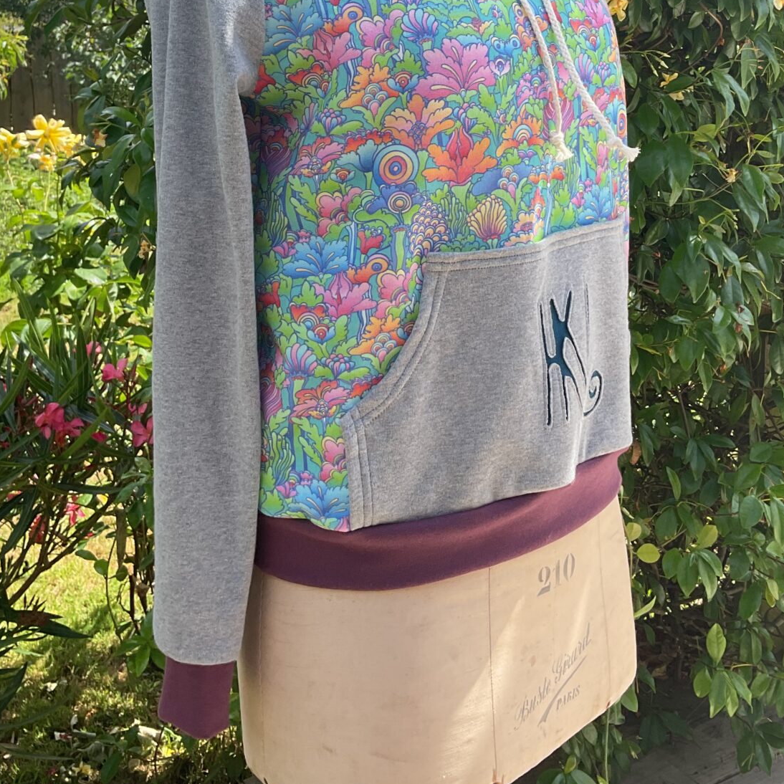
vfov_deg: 36.6
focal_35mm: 45
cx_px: 399
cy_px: 186
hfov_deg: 37.6
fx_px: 1153
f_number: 1.8
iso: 16
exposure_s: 1/551
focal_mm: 3
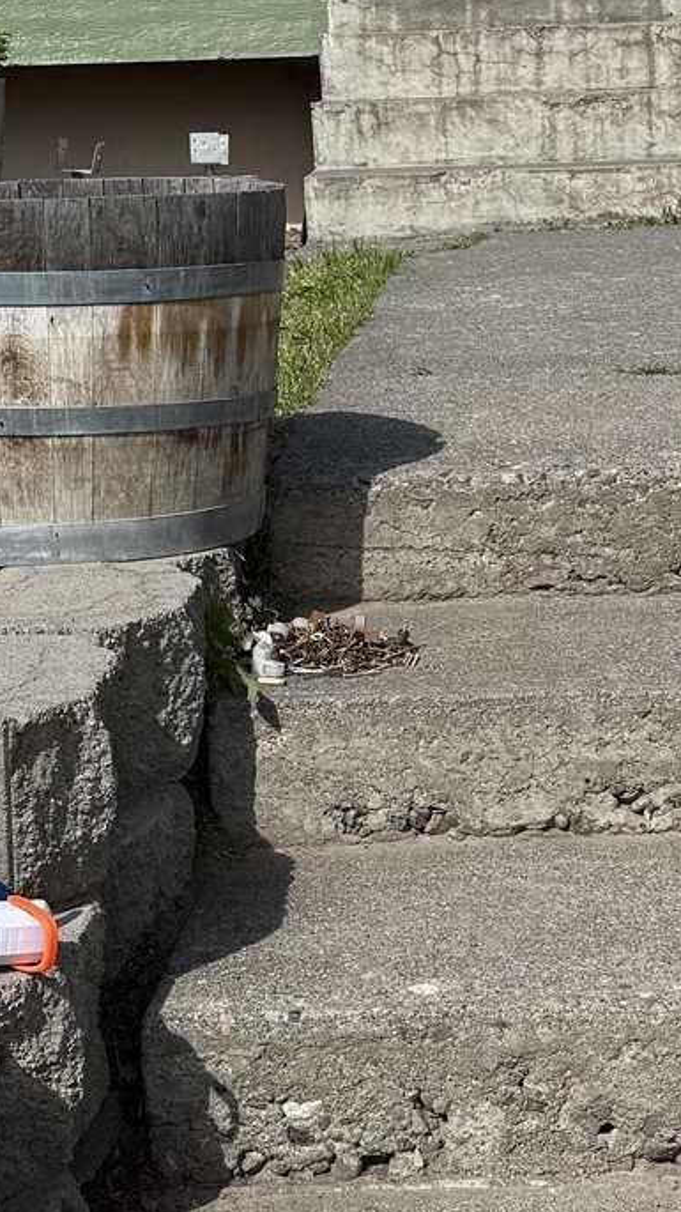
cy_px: 646
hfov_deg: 13.7
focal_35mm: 88
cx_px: 472
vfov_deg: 24.2
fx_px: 2827
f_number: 1.78
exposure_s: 1/5319
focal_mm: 6.76
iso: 80
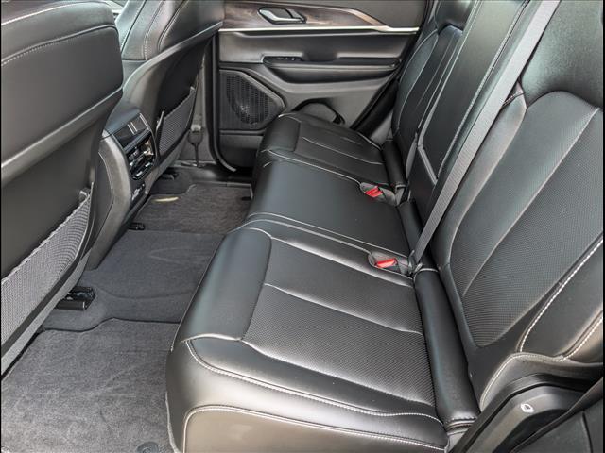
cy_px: 226
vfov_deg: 56.8
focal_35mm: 24
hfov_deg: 71.6
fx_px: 419
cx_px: 302
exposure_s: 1/400
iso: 1056
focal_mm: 6.9
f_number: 1.68
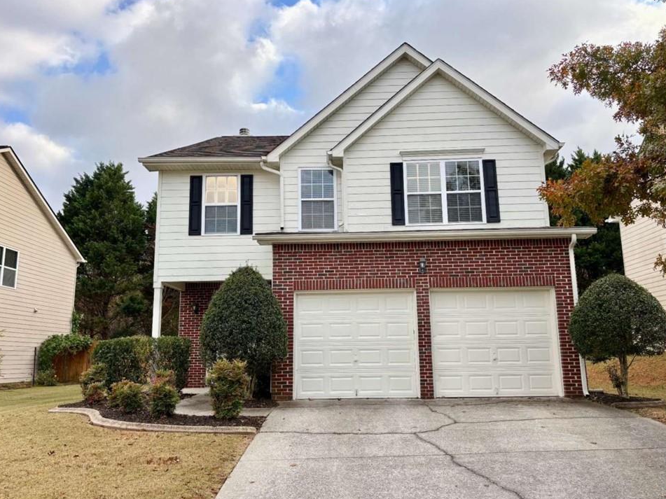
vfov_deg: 49.7
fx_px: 539
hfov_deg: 63.4
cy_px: 262
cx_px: 340
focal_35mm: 28
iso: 50
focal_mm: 5.96
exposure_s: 1/604
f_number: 1.6
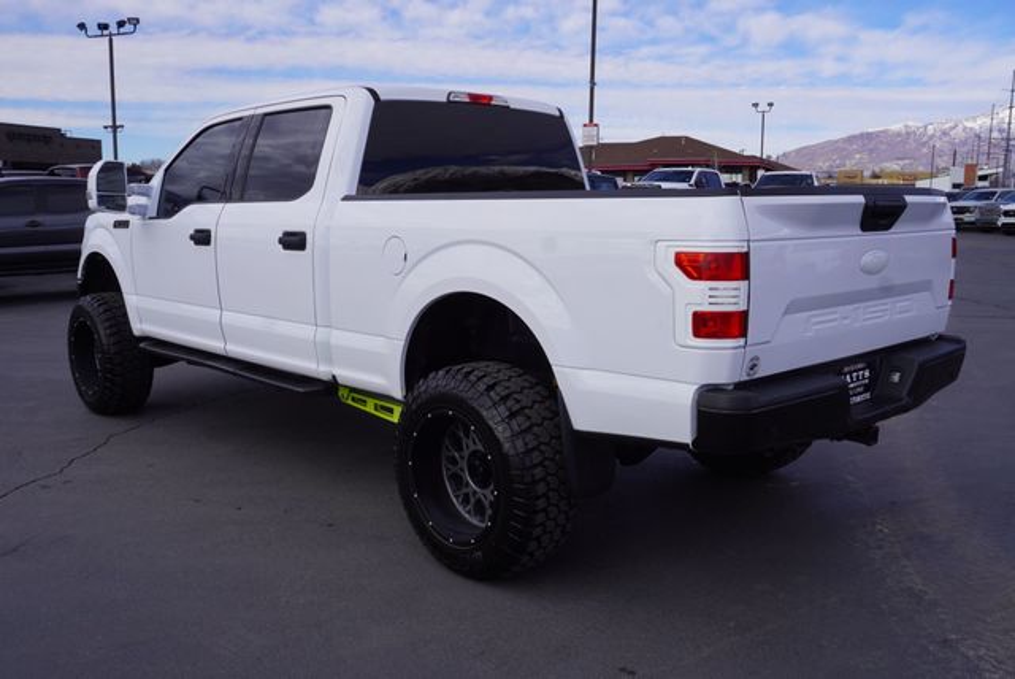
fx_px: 931
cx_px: 508
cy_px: 340
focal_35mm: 33
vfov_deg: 40.0
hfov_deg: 57.2
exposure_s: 1/160
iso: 100
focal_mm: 22
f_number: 10
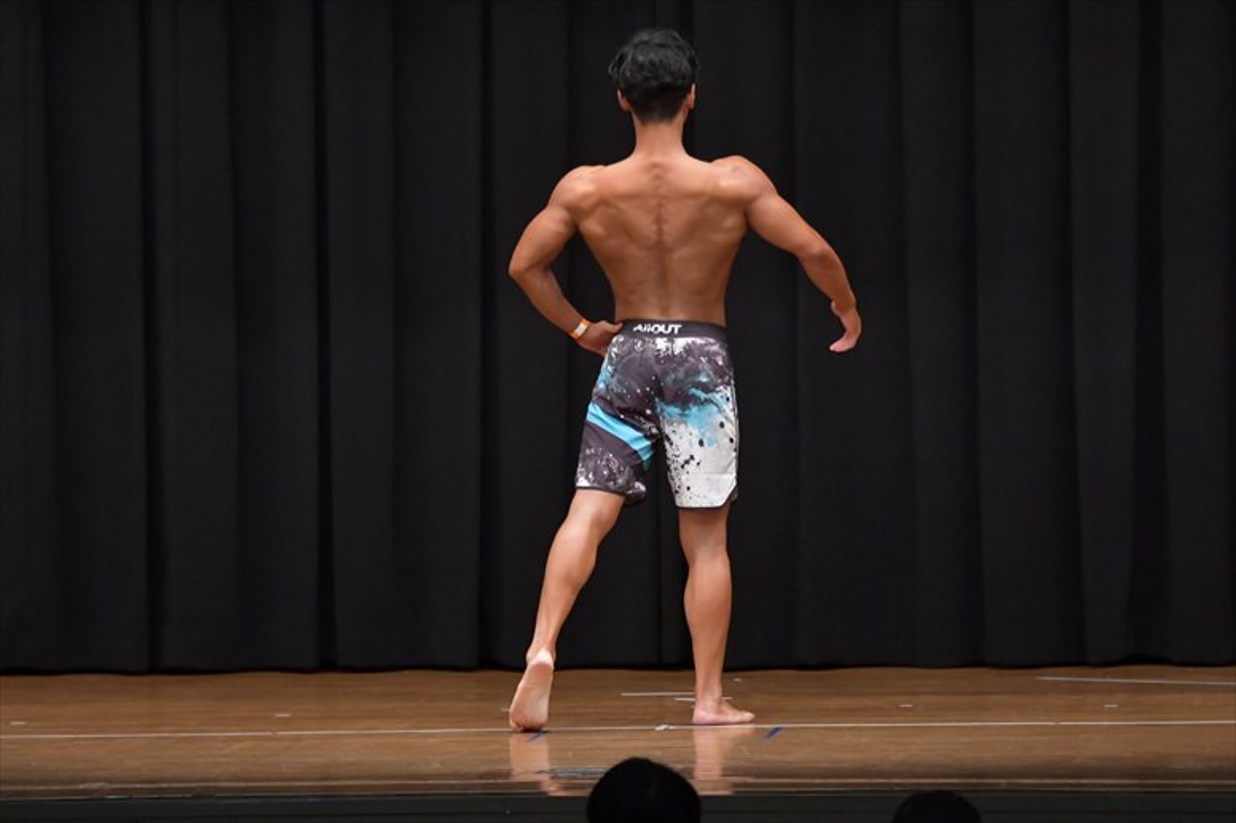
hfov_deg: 9.2
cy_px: 412
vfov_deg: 6.1
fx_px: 7721
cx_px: 618
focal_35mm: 225
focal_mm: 150
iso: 6400
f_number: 5.6
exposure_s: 1/400
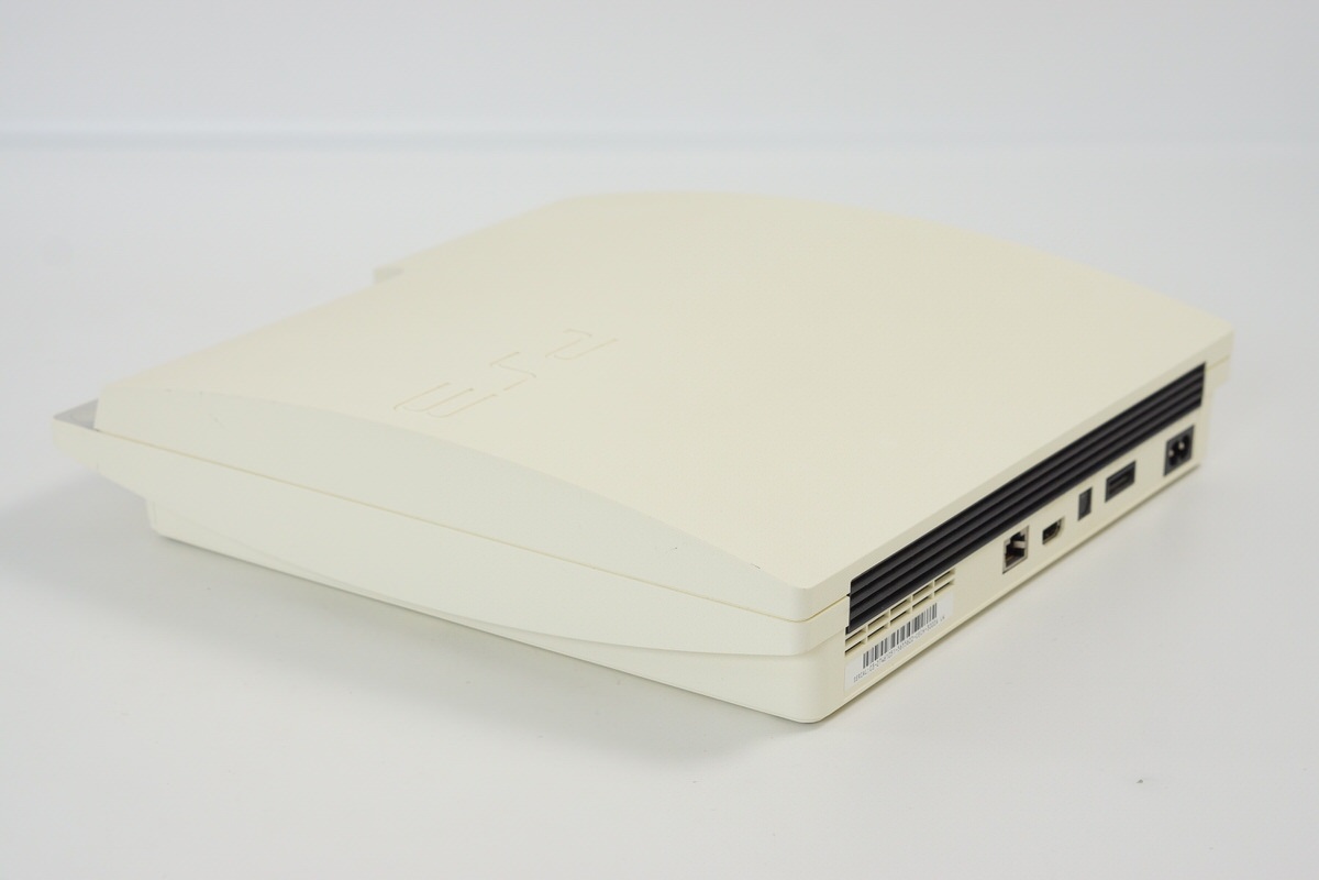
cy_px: 440
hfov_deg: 27.0
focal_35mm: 75
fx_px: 2748
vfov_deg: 18.2
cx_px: 660
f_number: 6.3
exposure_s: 1/80
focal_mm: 50
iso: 500
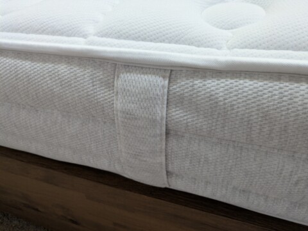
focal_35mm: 25
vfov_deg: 54.9
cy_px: 116
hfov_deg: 69.4
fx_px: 222
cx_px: 154
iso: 243
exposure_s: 1/100
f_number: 1.89
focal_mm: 5.43
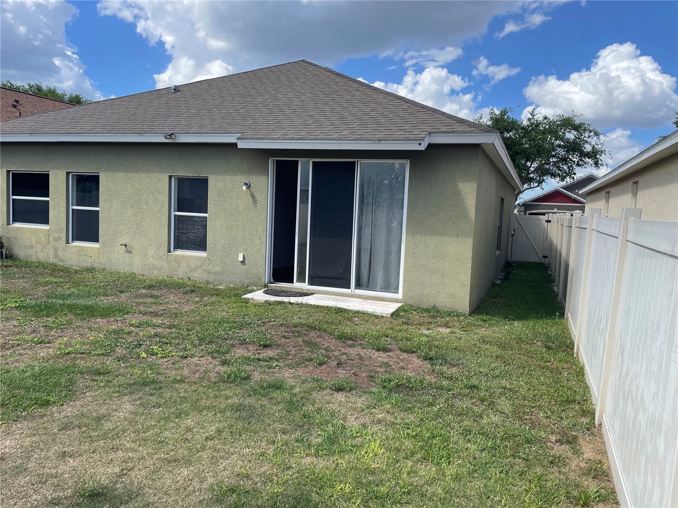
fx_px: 509
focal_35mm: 26
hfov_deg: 67.3
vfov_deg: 53.1
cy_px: 254
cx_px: 339
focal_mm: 4.2
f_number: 1.6
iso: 32
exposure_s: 1/2451
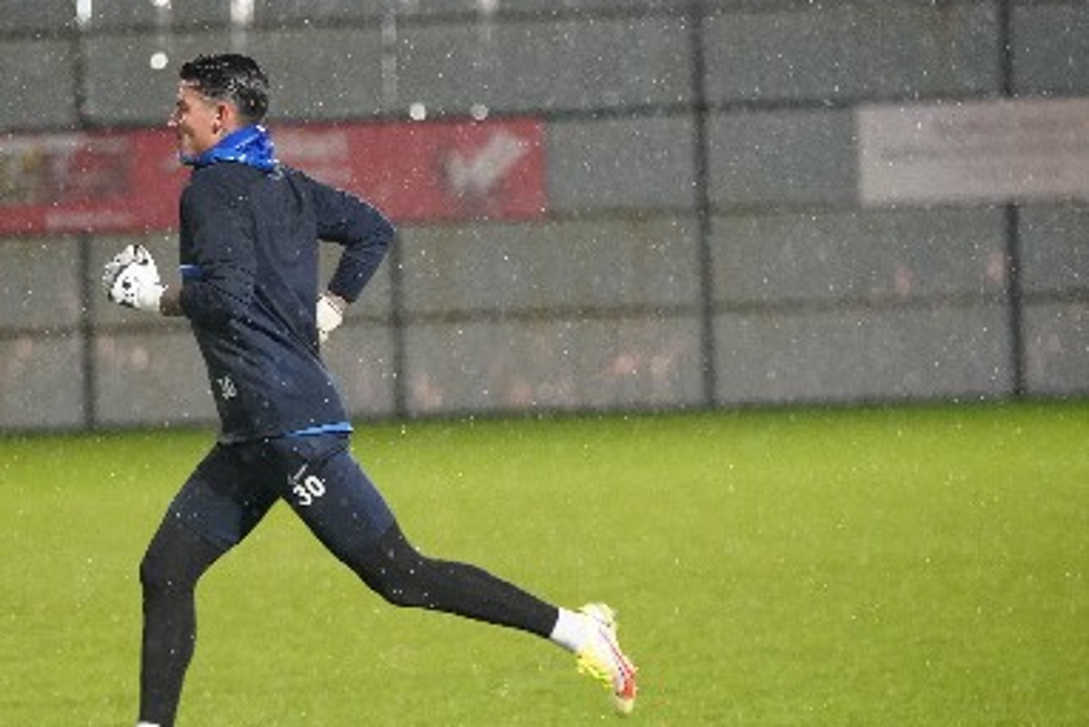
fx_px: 7686
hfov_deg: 8.1
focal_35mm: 254
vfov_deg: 5.4
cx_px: 302
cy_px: 281
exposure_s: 1/800
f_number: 2.8
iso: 6400
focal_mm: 145
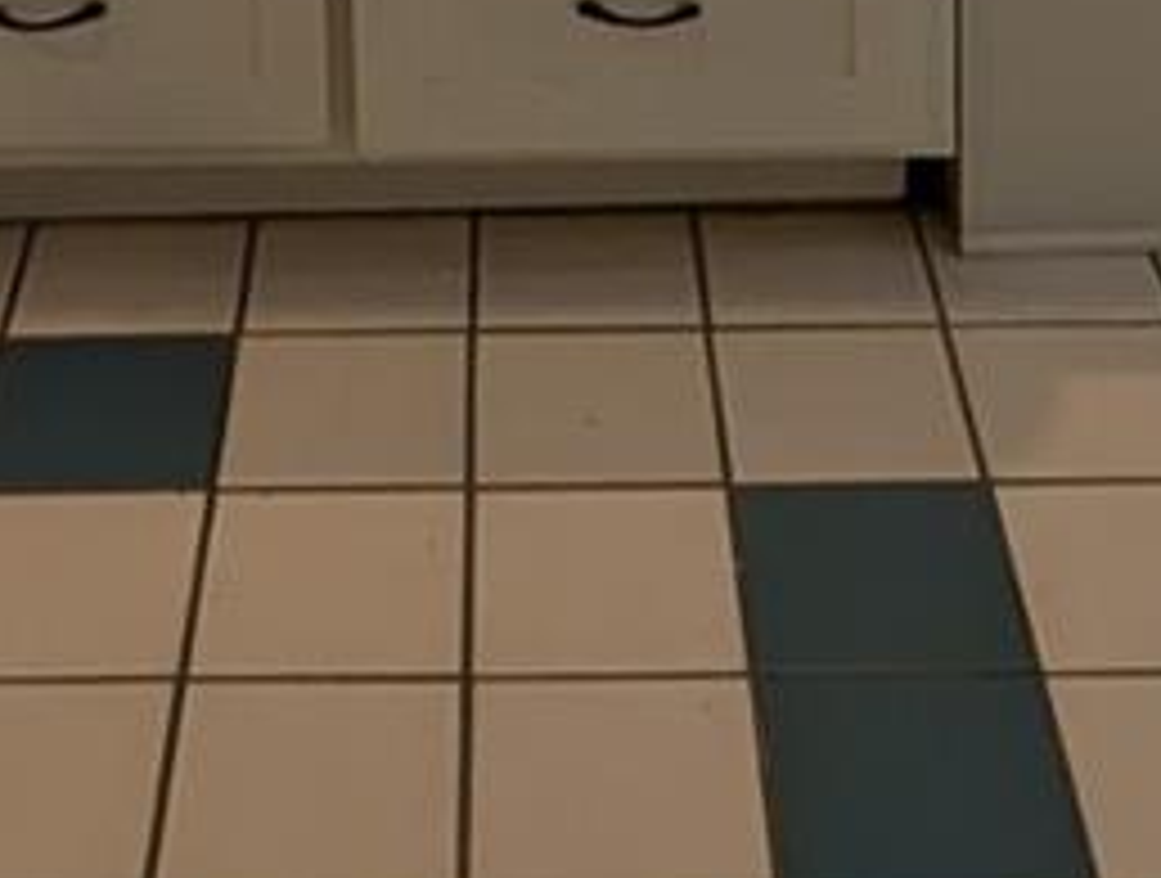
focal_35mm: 74
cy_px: -1184
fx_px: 2489
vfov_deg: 14.2
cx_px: 482
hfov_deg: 26.2
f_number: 1.7
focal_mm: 2.02
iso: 69
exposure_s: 1/60
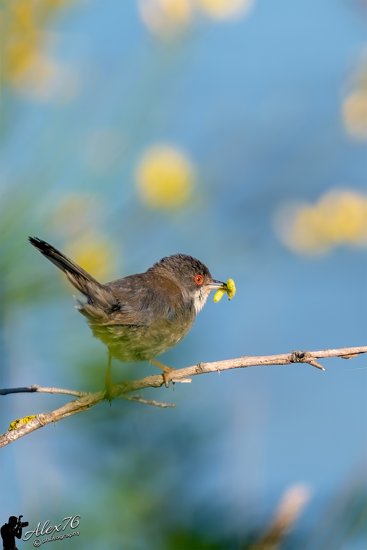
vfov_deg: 3.4
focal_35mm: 600
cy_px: 275
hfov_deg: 2.3
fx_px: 9174
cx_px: 184
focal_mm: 400
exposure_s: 1/500
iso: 200
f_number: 5.6
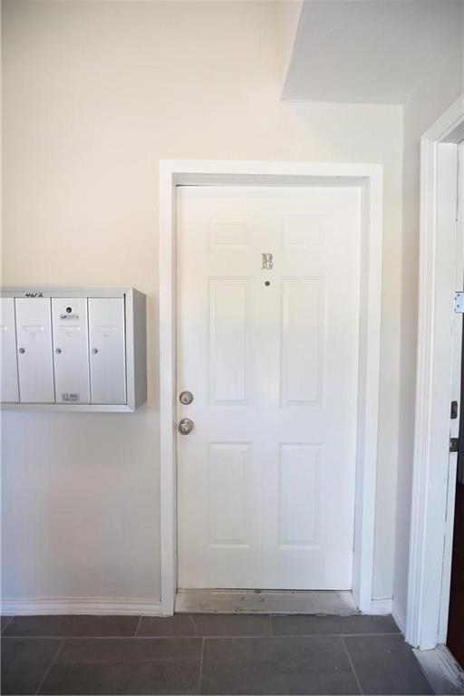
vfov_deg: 104.3
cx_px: 232
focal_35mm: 14
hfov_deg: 81.2
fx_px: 271
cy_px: 348
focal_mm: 14
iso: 1250
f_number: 2.8
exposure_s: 1/400
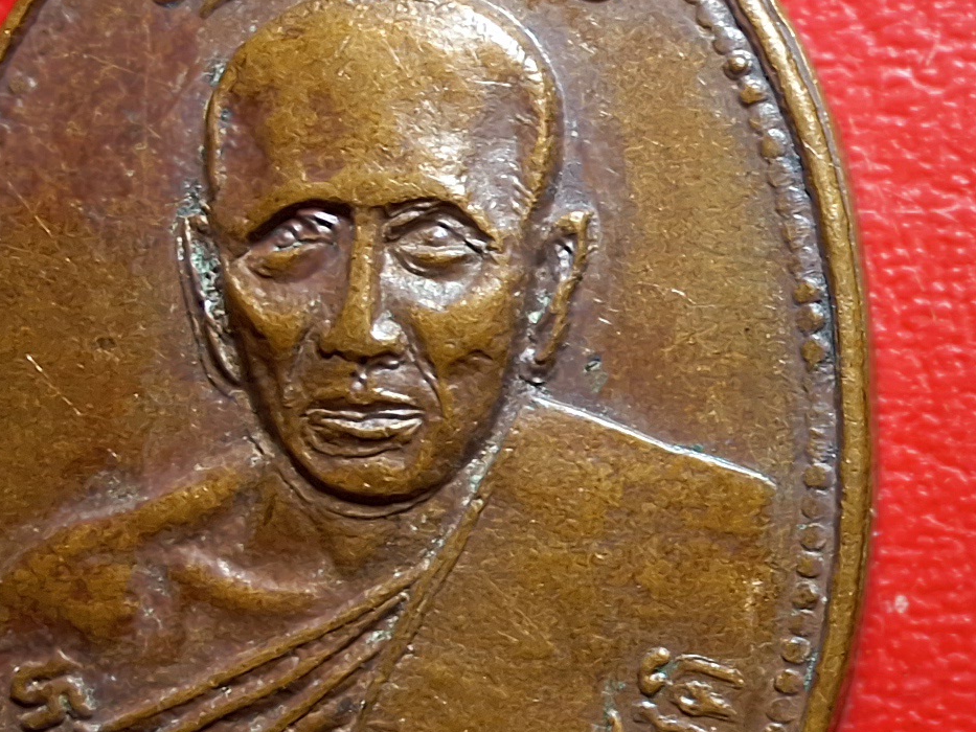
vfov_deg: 21.3
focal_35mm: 69
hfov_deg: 25.9
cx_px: 1086
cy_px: 399
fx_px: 1946
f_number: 2.4
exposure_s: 1/33
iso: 125
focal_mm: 2.13
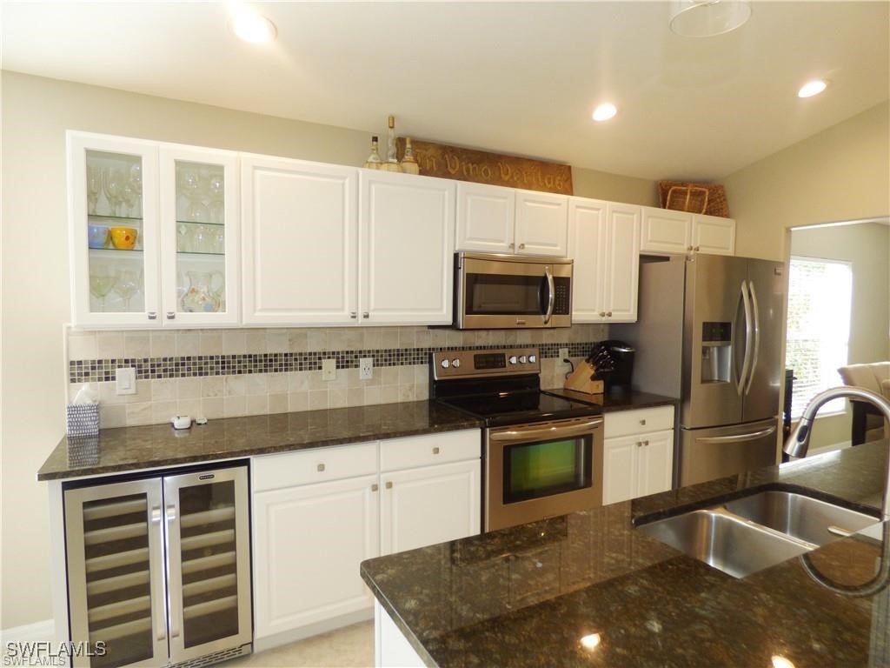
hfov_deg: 81.7
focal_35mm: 20
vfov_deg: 66.0
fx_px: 514
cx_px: 445
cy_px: 334
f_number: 2.8
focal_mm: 3.58
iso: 200
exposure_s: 1/60
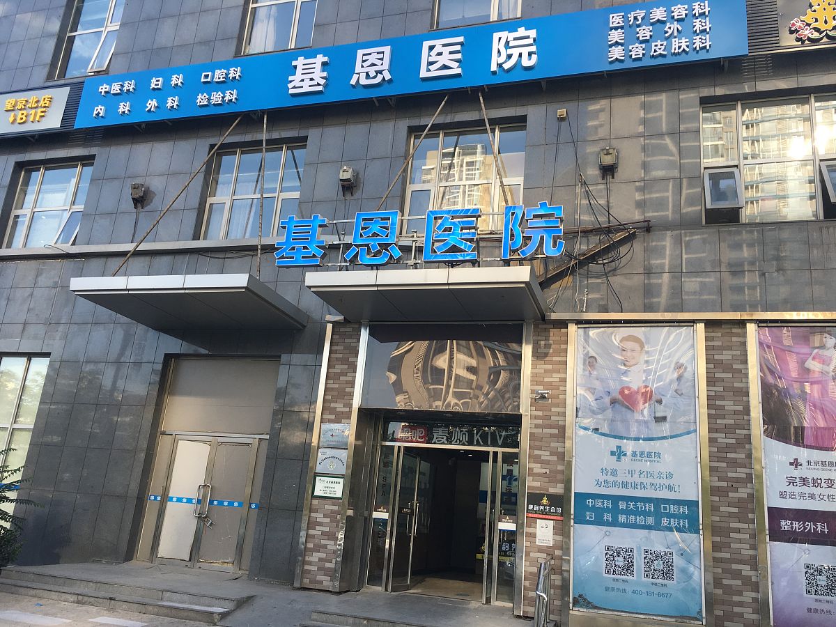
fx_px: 700
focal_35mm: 29
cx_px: 418
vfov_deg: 48.2
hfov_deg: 61.7
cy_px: 314
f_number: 2.2
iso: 25
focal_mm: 4.15
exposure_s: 1/232
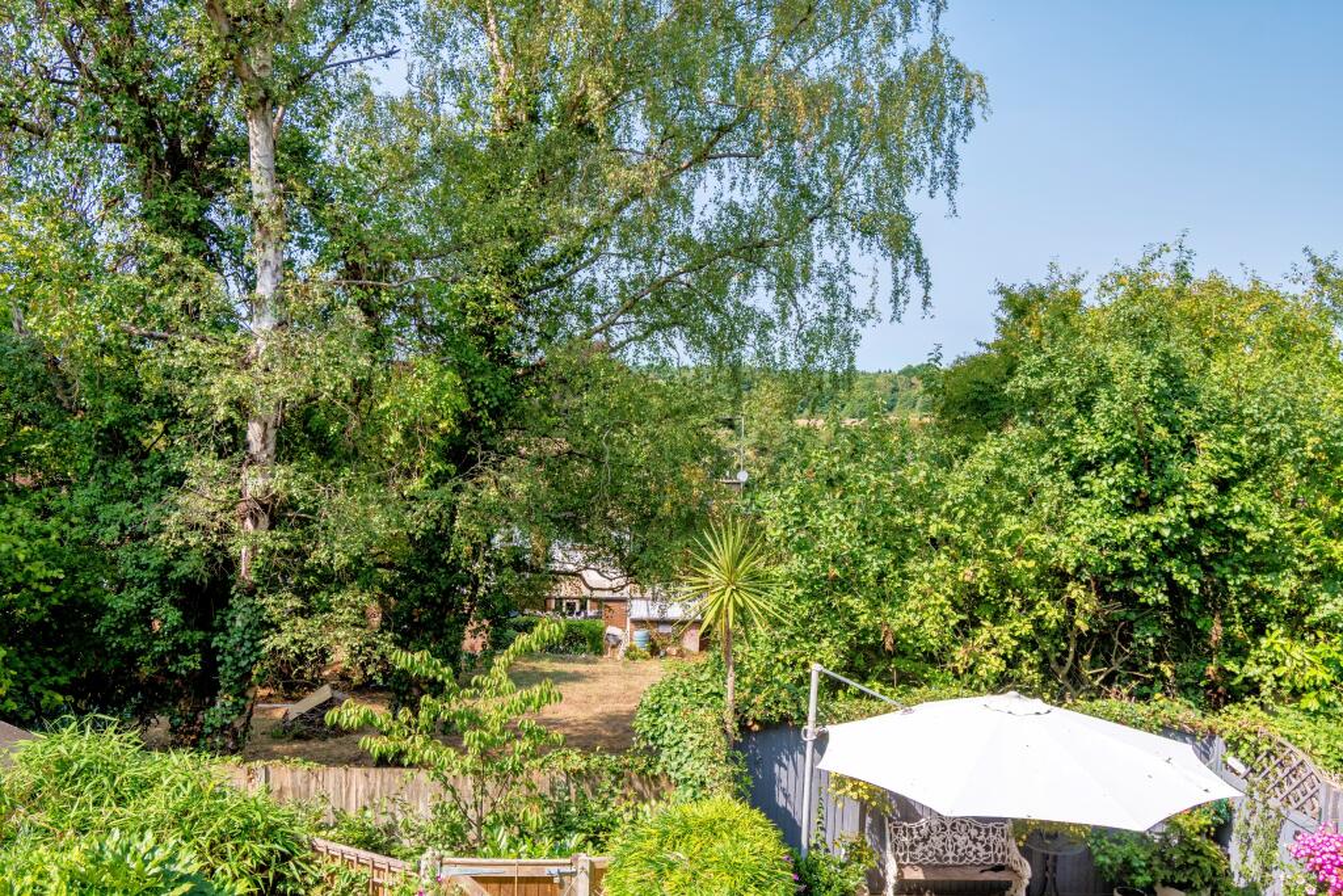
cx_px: 672
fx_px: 1119
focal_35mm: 30
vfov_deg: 43.6
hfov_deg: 61.9
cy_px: 448
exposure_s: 1/500
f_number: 7.1
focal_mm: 20
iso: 200
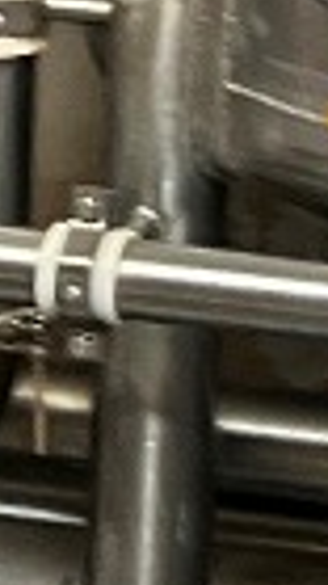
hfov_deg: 5.8
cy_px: -631
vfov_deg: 9.6
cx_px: 357
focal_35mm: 208
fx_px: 3222
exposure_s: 1/56
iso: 500
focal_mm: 5.7
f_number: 1.5
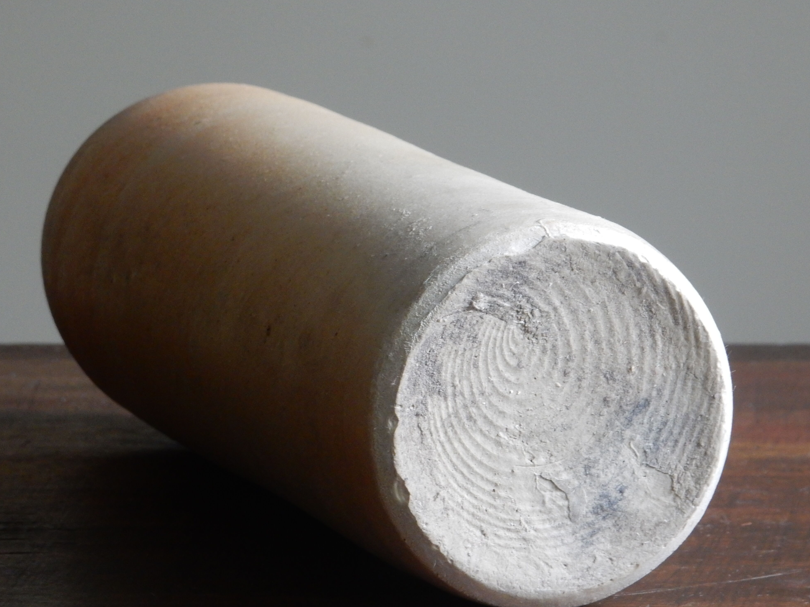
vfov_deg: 7.7
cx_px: 446
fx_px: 4493
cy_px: 327
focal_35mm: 192
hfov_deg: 10.3
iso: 400
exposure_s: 1/13
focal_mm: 29.2
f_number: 6
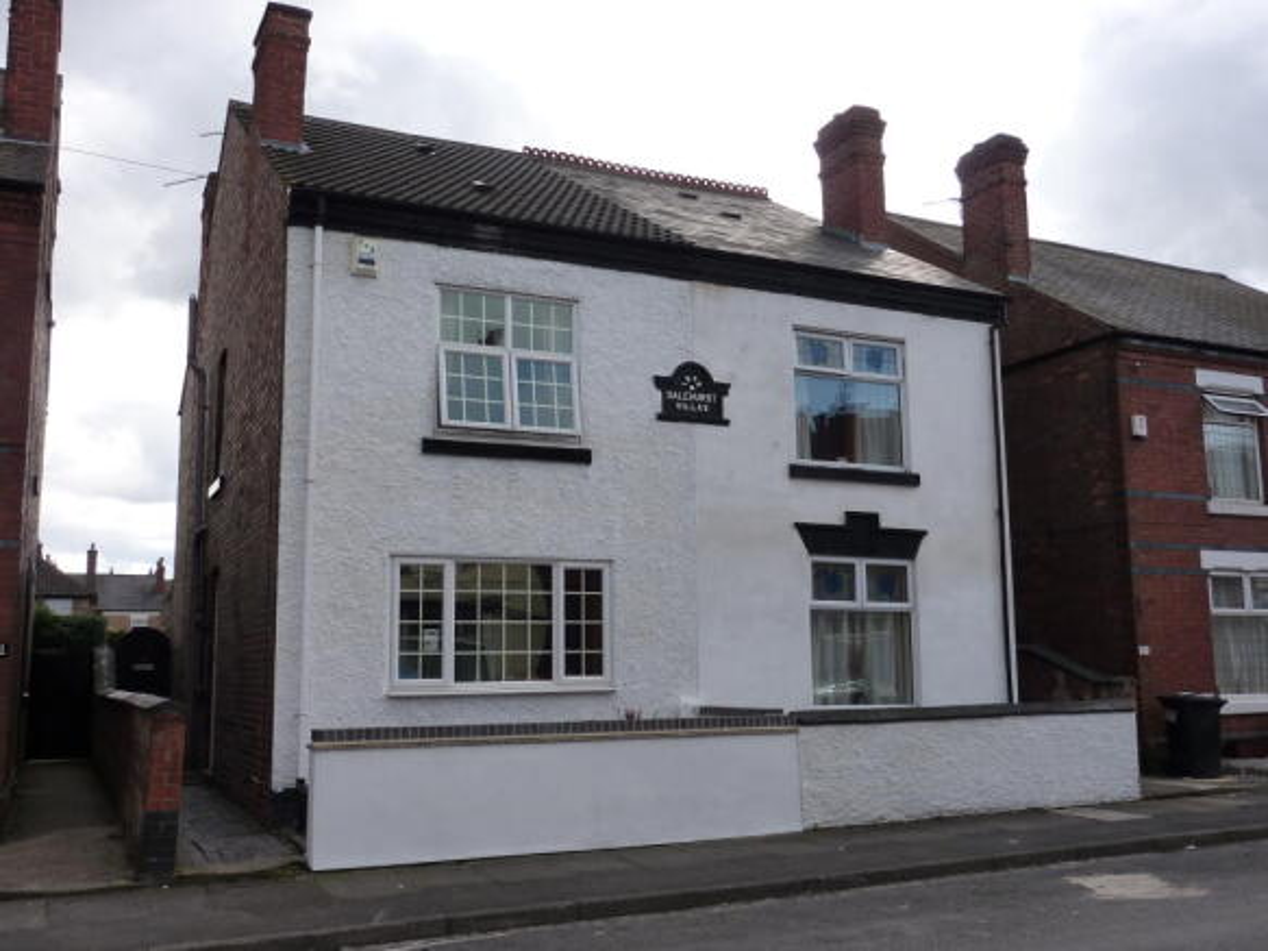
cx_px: 634
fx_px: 1172
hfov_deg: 56.8
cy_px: 476
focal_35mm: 32
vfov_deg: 44.1
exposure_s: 1/400
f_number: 4
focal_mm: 5.3
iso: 125
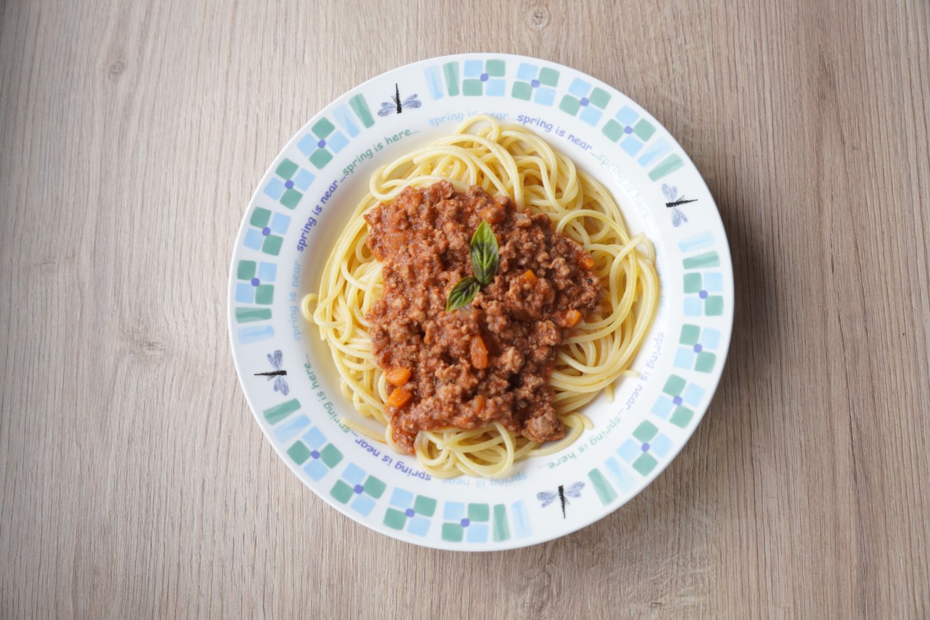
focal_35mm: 38
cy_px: 310
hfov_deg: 51.3
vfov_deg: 35.5
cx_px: 465
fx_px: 969
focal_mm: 25
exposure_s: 1/100
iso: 100
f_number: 2.8
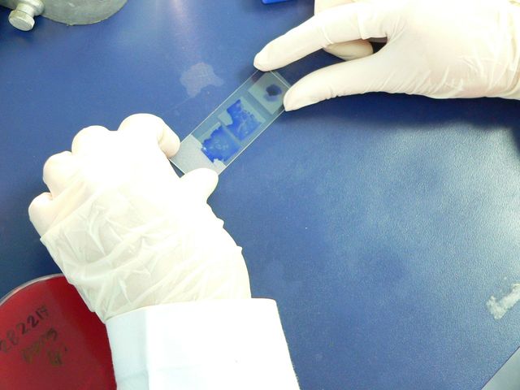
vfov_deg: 19.6
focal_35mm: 75
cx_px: 260
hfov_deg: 26.0
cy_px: 195
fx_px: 1127
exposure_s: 1/6
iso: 200
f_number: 2.8
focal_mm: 12.4
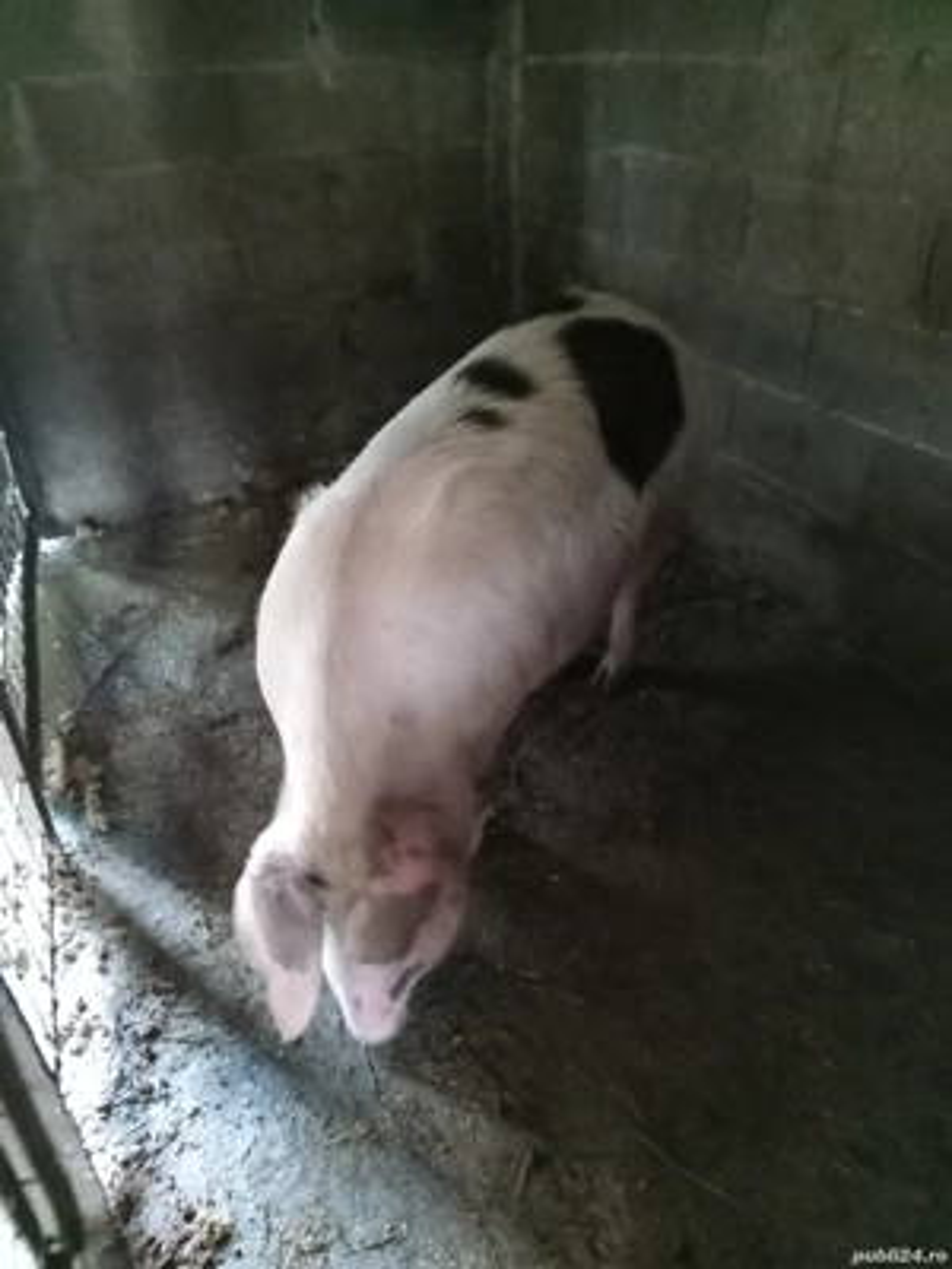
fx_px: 917
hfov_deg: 54.9
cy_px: 634
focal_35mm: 25
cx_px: 476
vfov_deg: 69.4
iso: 11573
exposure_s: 1/10
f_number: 1.8
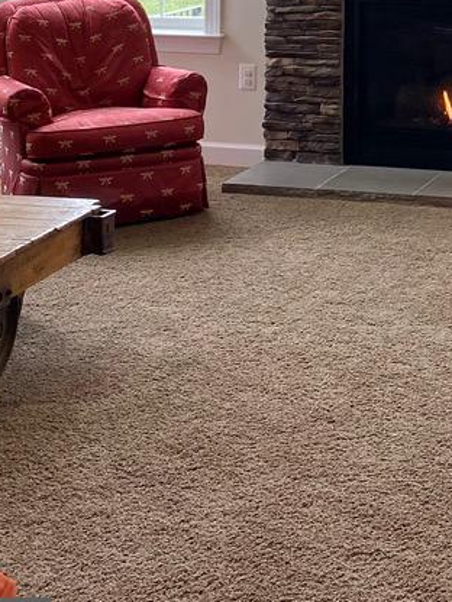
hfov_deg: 18.0
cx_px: 445
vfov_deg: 21.5
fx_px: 1393
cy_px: -230
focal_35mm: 80
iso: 80
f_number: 1.8
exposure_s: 1/120
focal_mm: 4.25
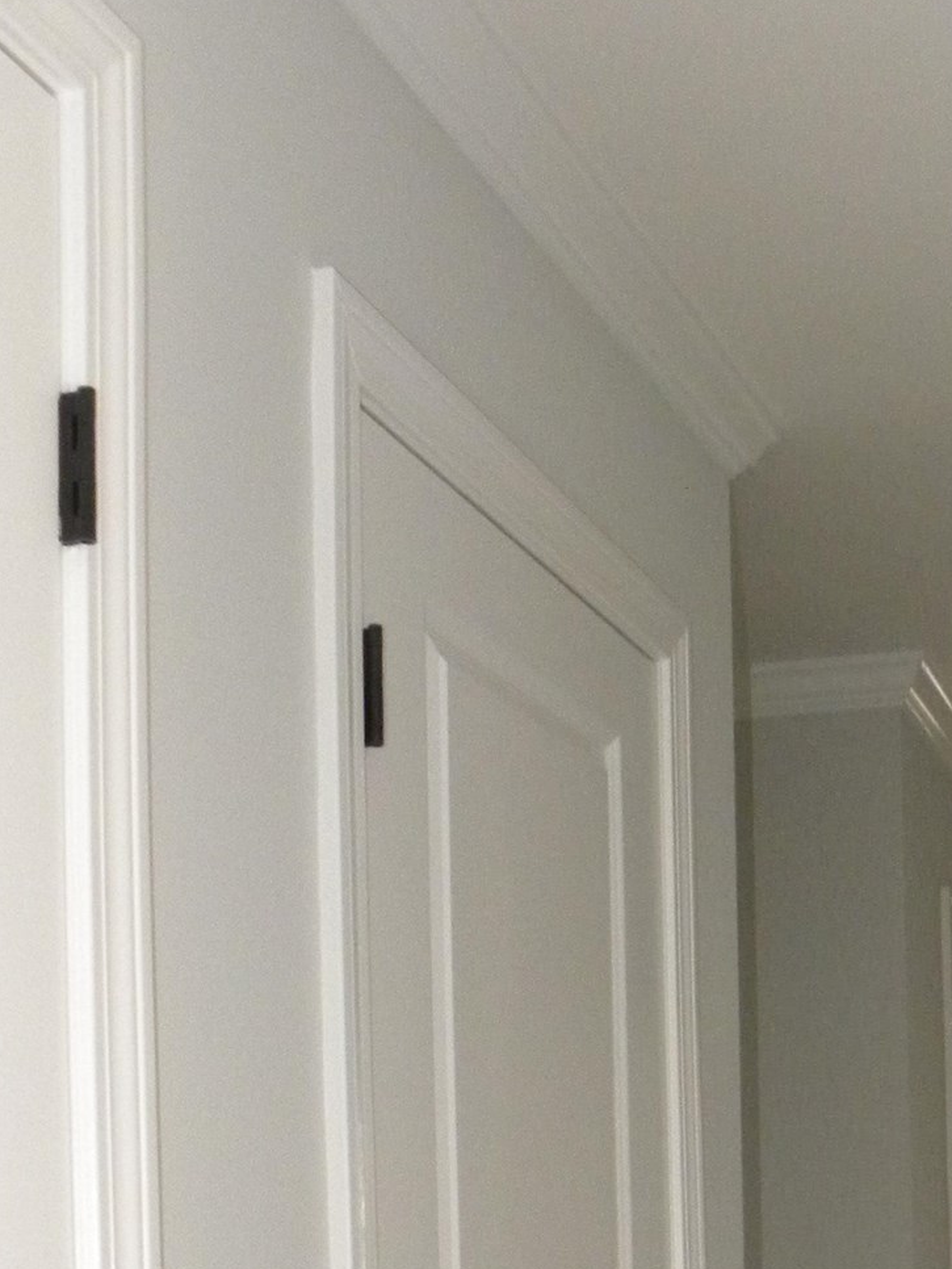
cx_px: 1027
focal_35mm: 62
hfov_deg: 22.4
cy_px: 1370
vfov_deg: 28.5
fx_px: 2272
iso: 400
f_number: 2.8
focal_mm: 4.6
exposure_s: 1/30
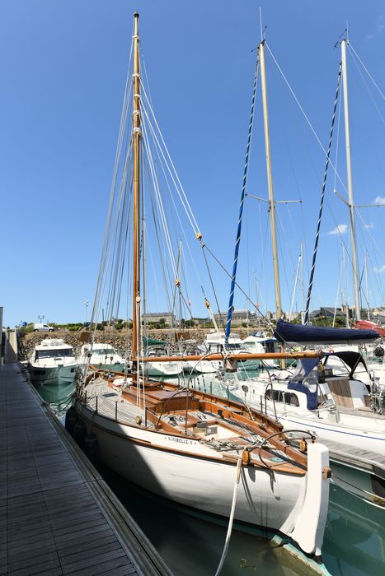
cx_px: 192
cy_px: 288
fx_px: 353
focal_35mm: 22
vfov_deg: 78.6
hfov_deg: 57.2
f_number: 8
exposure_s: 1/200
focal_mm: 22
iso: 64
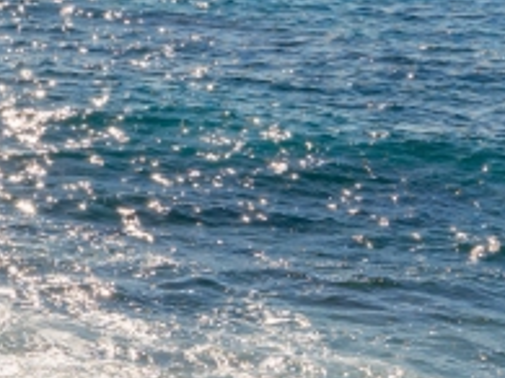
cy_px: -193
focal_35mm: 123
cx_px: -912
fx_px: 1793
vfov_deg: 11.5
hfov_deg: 11.4
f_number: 8
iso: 200
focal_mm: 20
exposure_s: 1/280
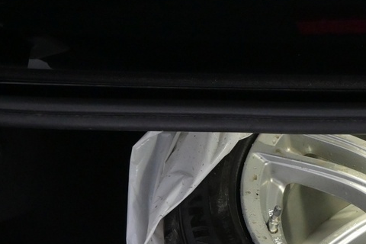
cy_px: 339
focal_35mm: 81
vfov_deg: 15.8
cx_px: 444
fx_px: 823
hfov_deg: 22.9
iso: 2500
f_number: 5.6
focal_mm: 16
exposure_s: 1/125
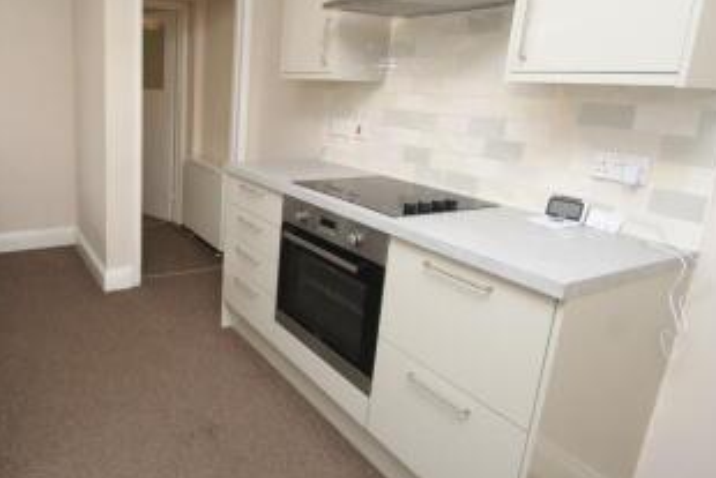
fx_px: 458
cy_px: 200
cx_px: 208
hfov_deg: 72.4
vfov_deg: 54.9
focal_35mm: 23
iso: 400
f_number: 5.6
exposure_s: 1/60
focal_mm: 10
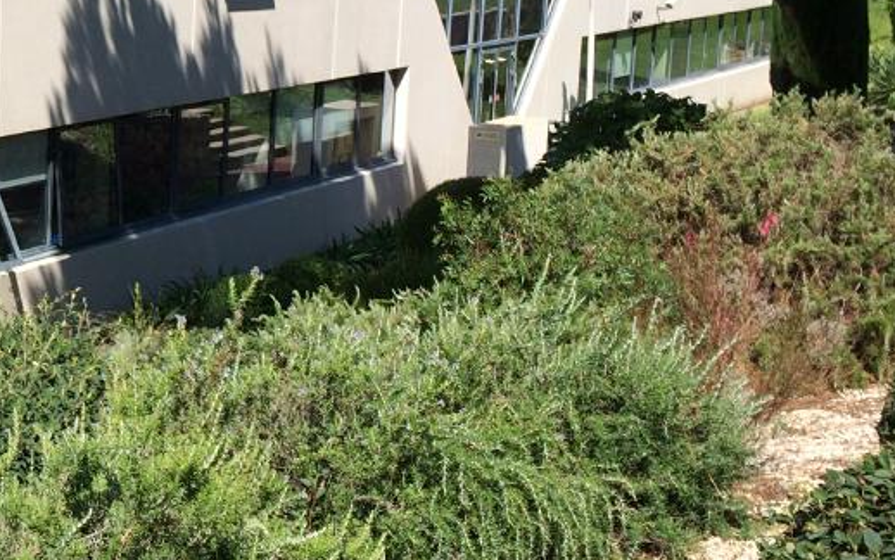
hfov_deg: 25.2
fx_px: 1854
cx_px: -88
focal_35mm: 76
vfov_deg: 17.1
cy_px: 123
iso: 32
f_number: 2.2
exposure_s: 1/2160
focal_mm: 4.15
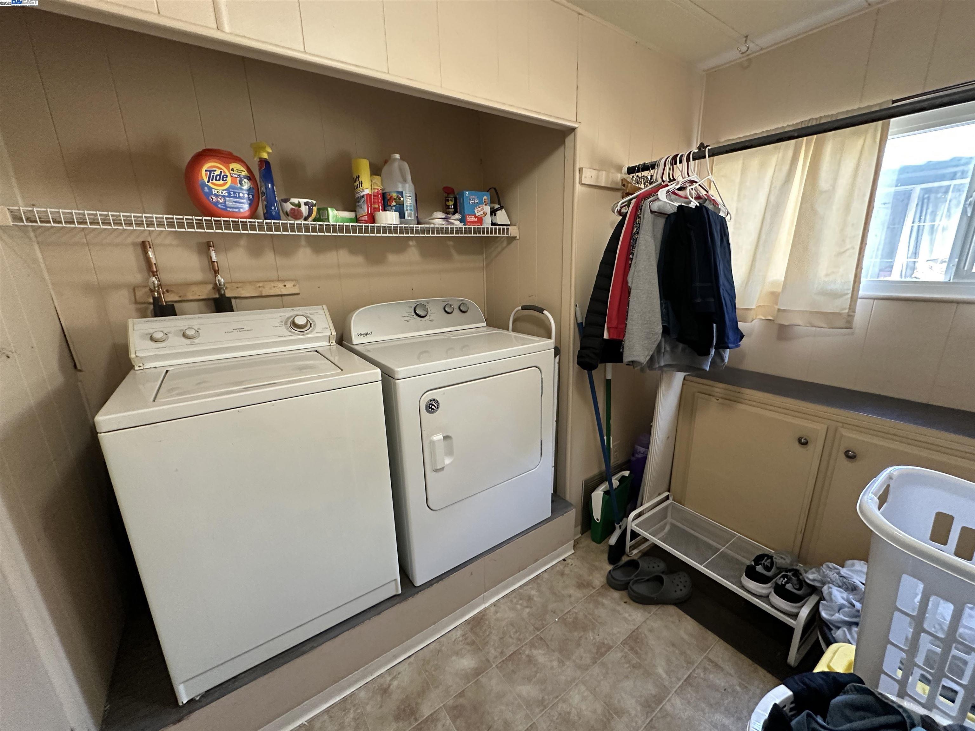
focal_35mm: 14
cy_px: 366
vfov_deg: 85.7
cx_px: 488
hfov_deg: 102.1
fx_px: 394
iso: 400
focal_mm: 2.22
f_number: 2.2
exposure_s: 1/60
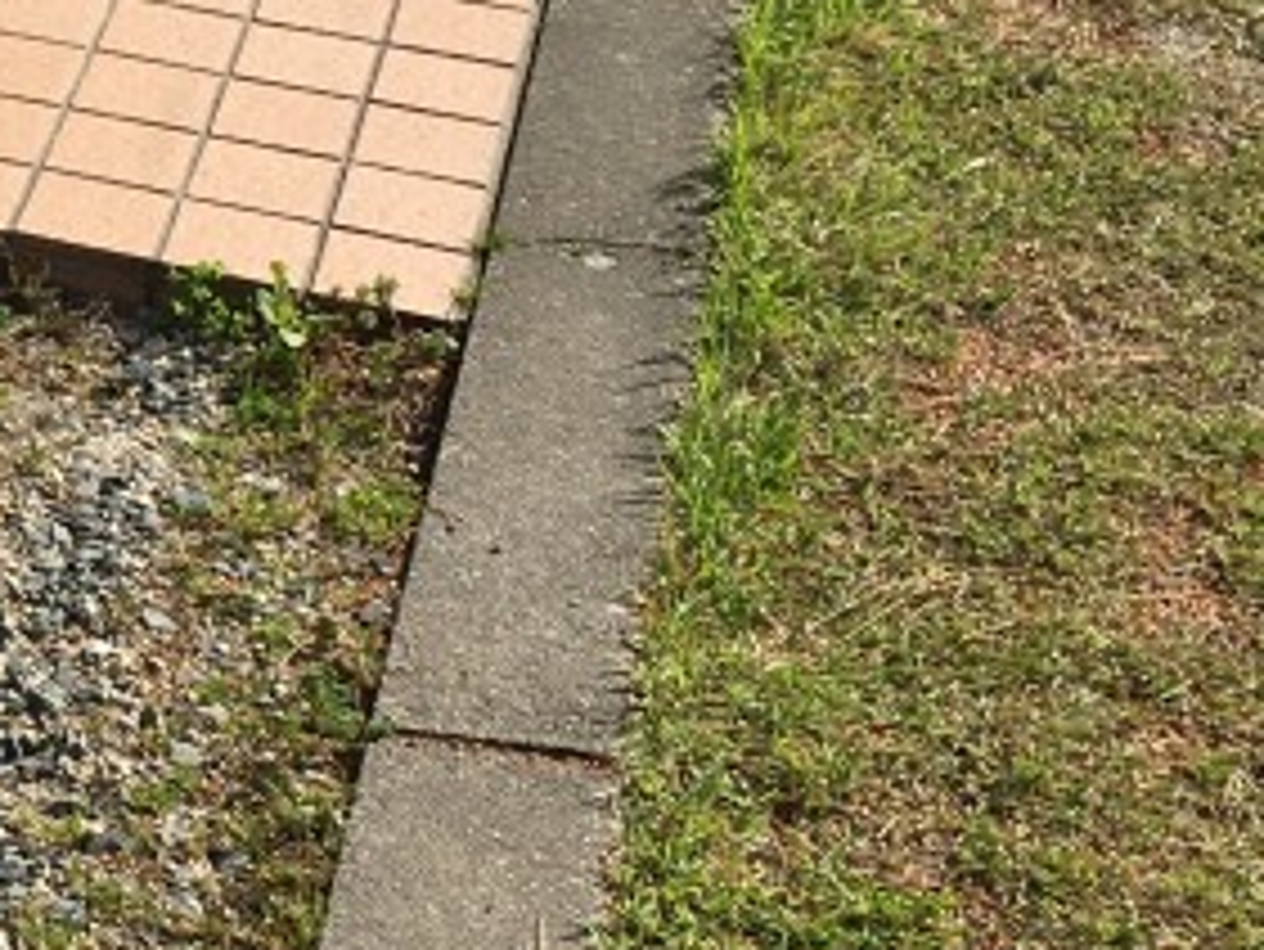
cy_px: 432
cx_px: -686
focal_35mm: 110
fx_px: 4018
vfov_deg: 13.5
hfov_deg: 16.2
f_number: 2.2
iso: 25
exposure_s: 1/1603
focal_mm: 4.15
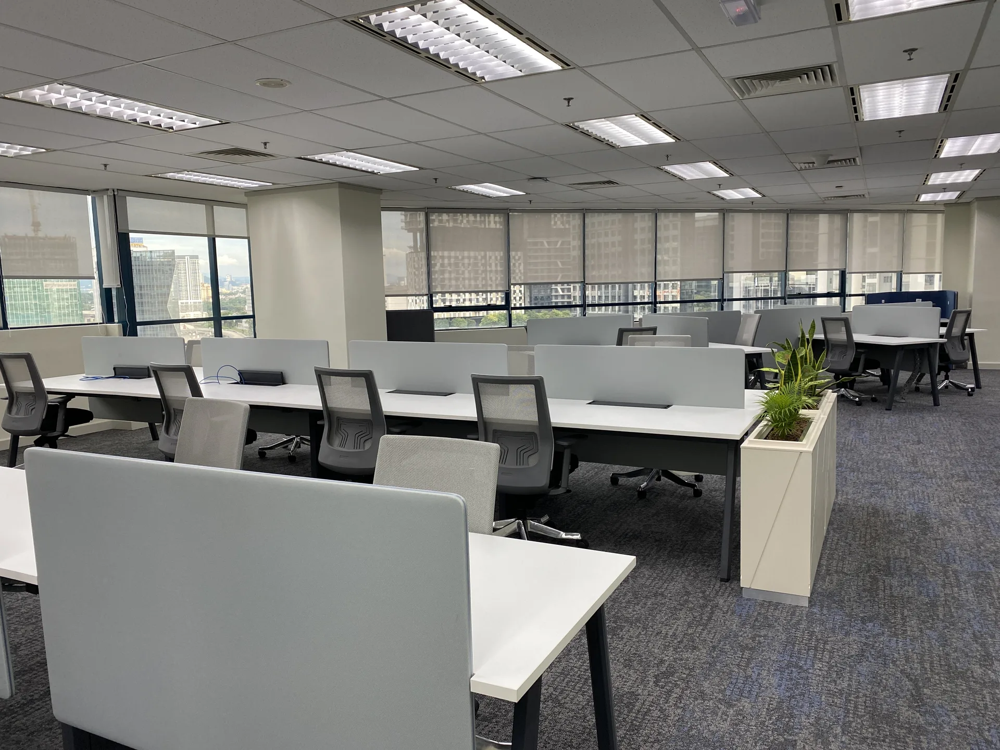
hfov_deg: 67.3
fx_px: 751
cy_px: 375
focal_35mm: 26
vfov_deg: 53.1
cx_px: 500
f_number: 1.8
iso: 100
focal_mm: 4.25
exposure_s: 1/100
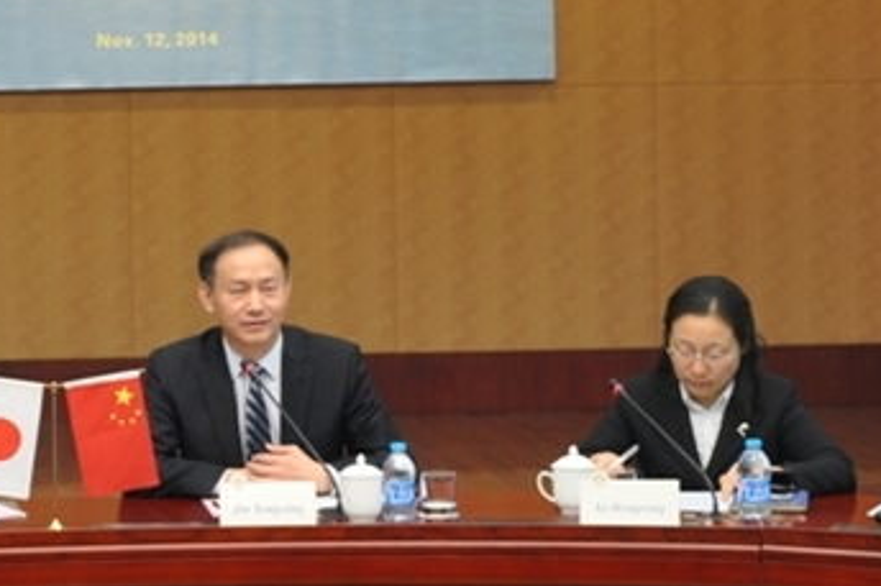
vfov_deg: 14.9
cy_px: 246
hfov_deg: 21.7
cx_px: 56
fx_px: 2237
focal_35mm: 91
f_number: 3.8
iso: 200
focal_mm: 21
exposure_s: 1/10
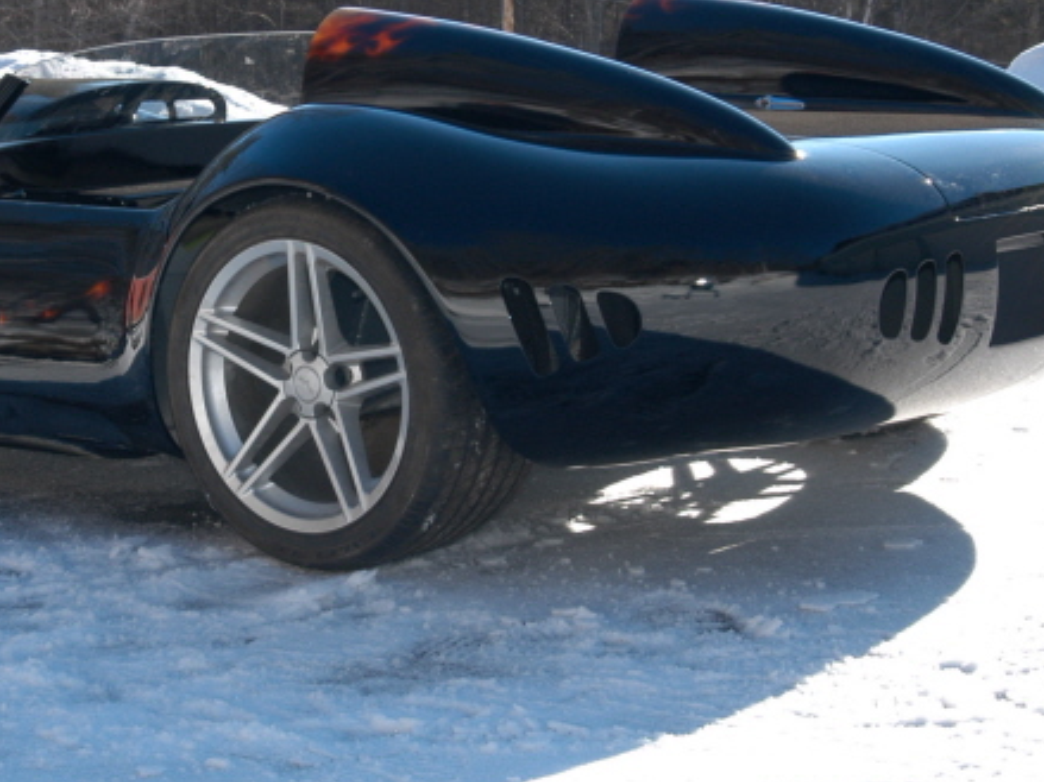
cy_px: 227
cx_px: 300
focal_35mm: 92
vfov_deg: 16.0
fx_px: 2770
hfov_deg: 21.2
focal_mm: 35
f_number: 8
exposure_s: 1/180
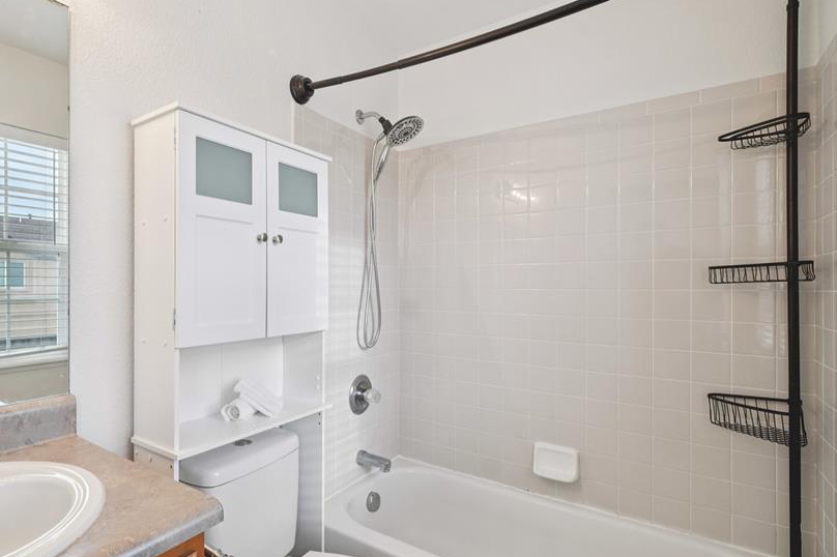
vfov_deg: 64.5
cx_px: 331
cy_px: 285
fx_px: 442
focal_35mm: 19
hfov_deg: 85.8
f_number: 8
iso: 800
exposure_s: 1/40
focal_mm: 10
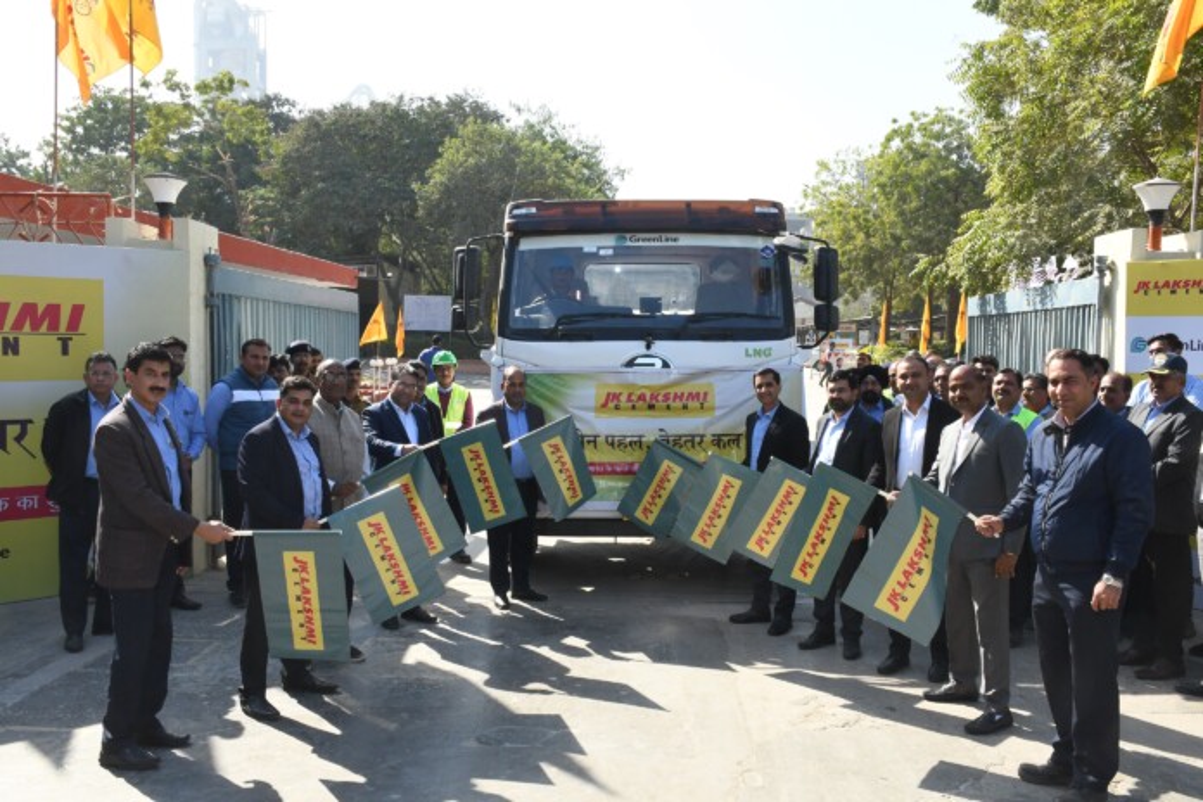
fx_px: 1103
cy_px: 401
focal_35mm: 33
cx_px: 602
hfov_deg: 57.2
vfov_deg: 40.0
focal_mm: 22
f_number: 13
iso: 500
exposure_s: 1/125
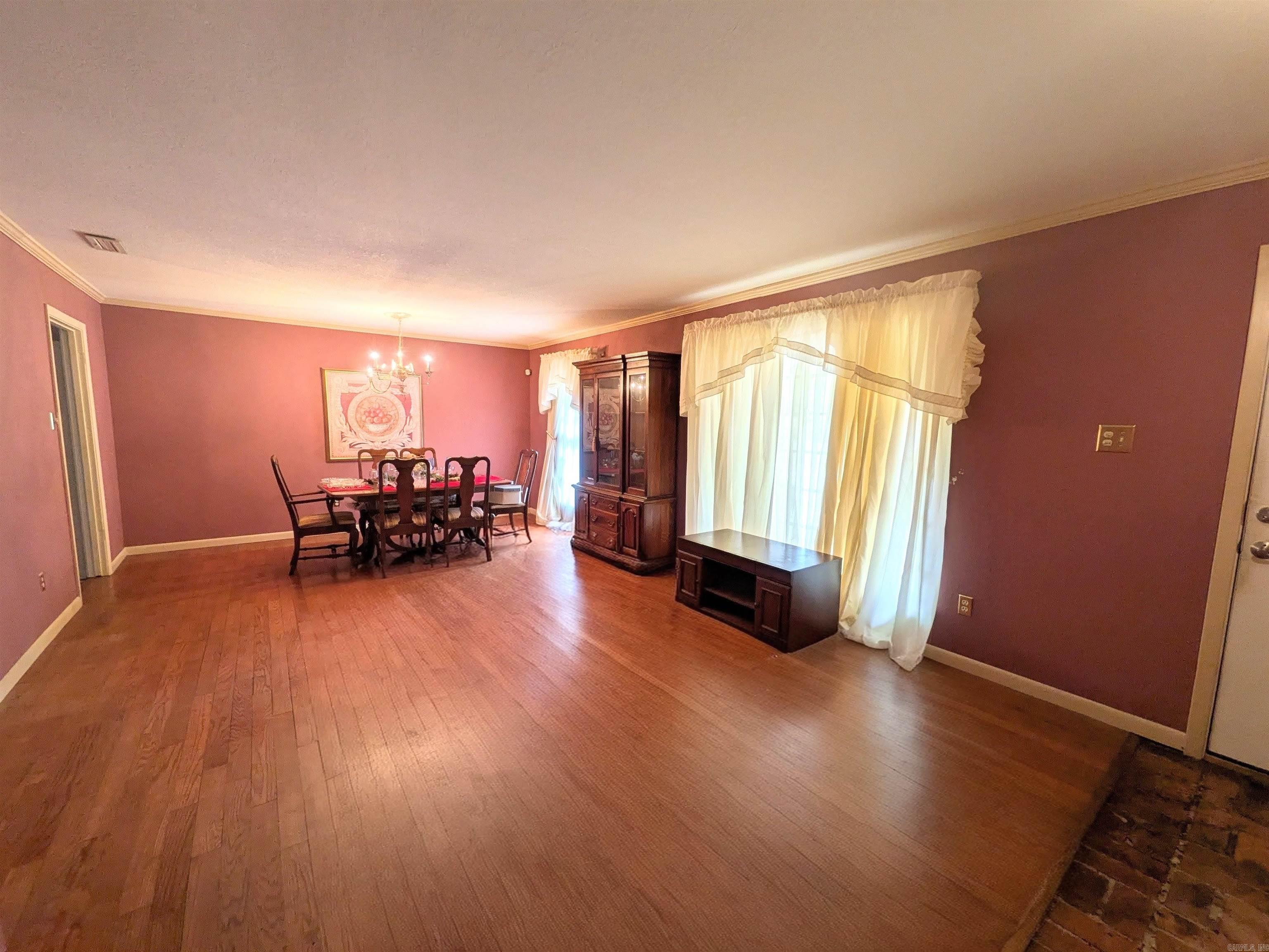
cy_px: 476
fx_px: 513
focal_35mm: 14
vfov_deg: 85.7
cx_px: 634
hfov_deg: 102.1
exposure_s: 1/40
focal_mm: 1.85
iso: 83
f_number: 2.2
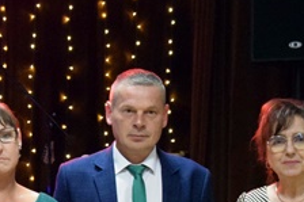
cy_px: 301
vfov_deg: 7.0
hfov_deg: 10.6
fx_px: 1629
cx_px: 33
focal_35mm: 193
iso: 5600
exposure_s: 1/100
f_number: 4.5
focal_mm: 32
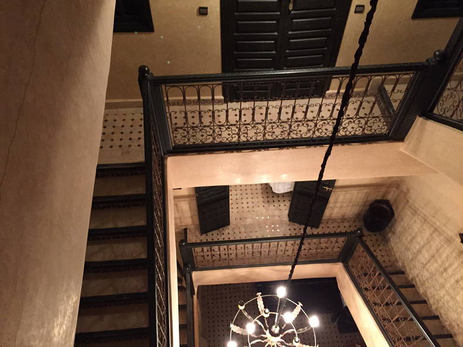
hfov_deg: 61.7
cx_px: 232
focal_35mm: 29
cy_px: 174
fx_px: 388
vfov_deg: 48.2
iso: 320
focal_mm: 4.15
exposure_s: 1/15
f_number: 2.2
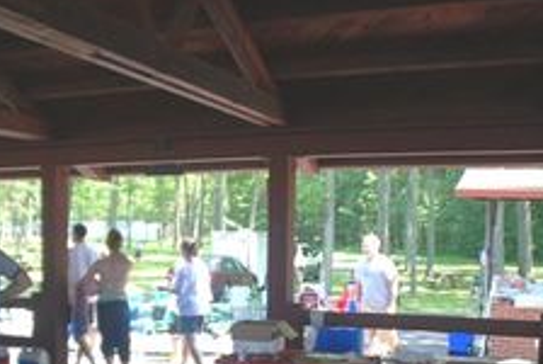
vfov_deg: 27.6
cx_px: 193
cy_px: 295
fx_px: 725
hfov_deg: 40.7
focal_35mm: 48
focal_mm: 18
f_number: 4.5
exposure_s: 1/80
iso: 100
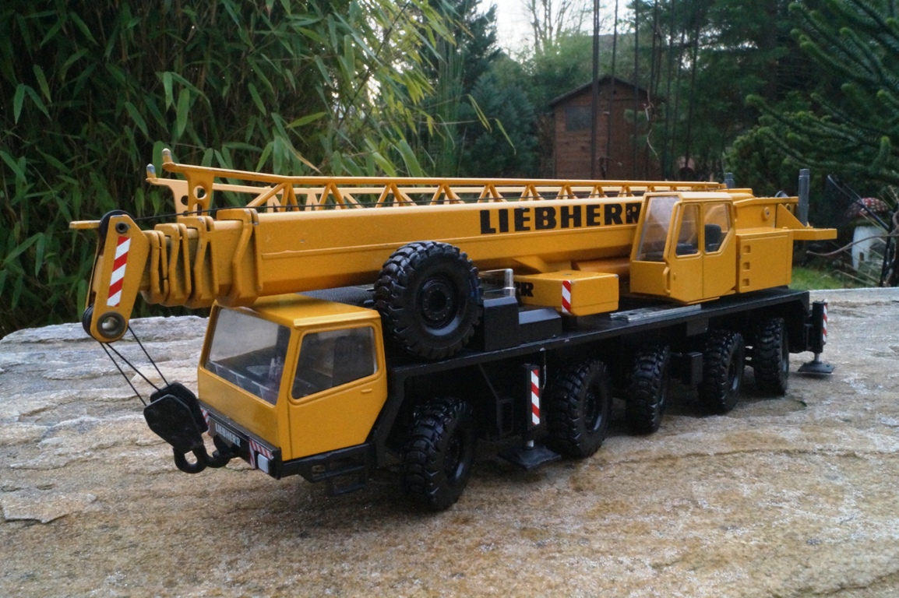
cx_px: 450
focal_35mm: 30
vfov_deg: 43.6
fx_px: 749
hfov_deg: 62.0
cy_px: 299
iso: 2500
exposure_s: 1/60
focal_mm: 20
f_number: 22
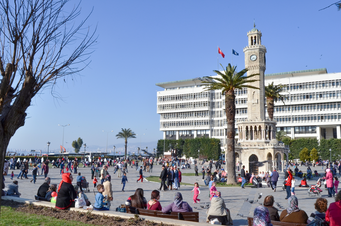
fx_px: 312
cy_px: 113
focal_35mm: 33
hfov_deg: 57.3
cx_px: 170
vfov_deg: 39.8
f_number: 22
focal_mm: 22
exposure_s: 1/100
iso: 160
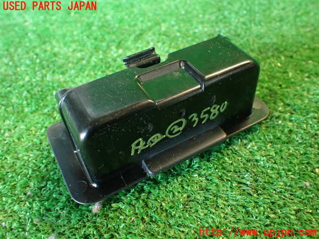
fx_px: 295
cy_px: 120
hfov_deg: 56.8
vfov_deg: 44.2
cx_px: 160
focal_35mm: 32
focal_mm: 5.79
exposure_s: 1/30
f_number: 2.4
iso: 500
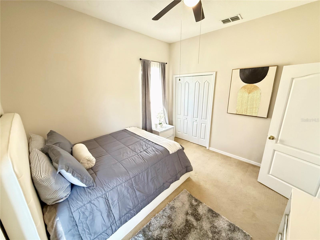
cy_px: 120
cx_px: 160
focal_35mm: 14
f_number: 2.2
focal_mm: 2.22
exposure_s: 1/60
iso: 800
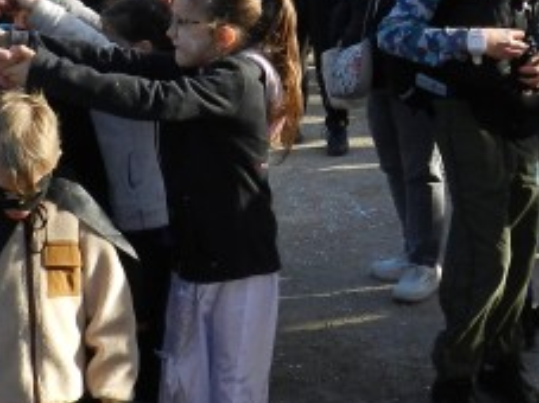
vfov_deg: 17.9
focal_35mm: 81
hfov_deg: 23.9
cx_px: 152
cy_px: 31
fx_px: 1261
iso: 160
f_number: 3.4
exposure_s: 1/500
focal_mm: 4
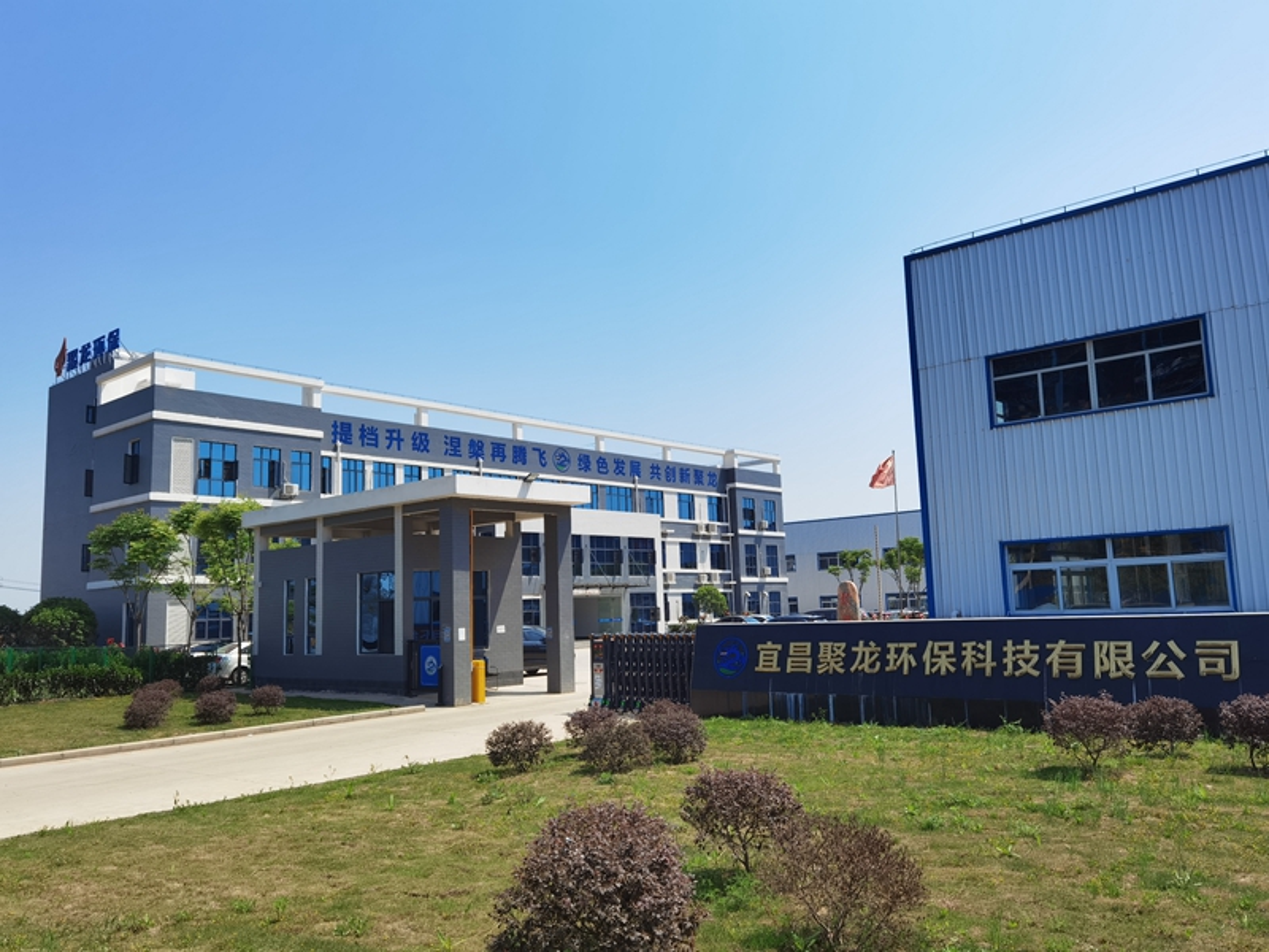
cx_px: 634
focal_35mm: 27
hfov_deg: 65.3
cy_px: 476
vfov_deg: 51.4
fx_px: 990
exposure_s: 1/5181
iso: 50
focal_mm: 6.71
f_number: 1.9
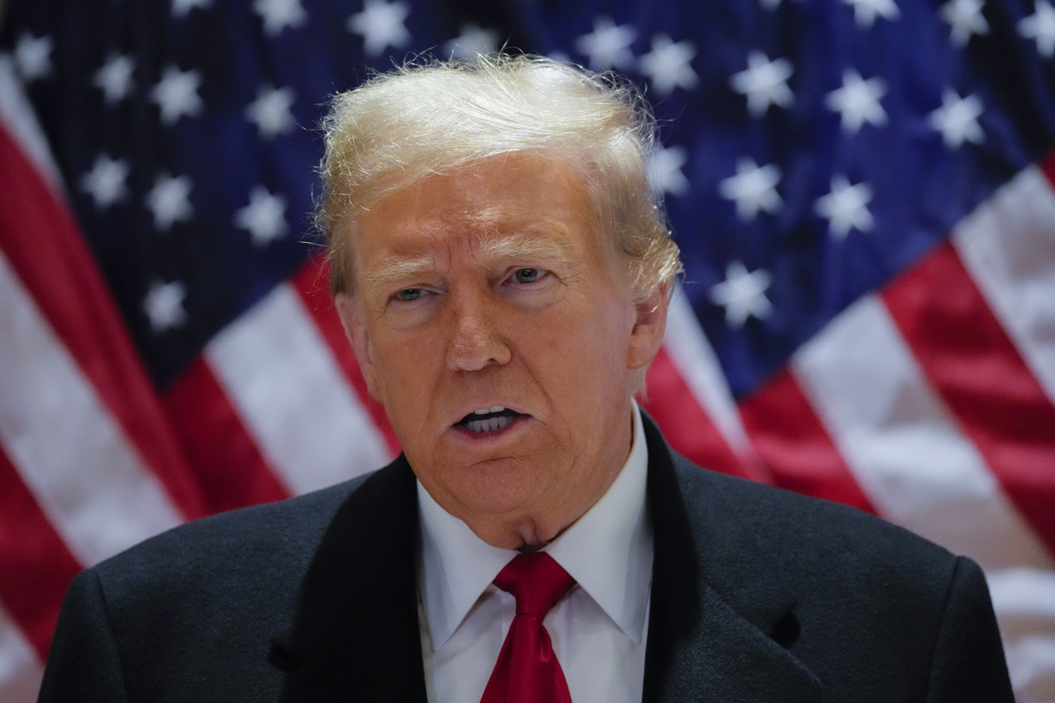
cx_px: 528
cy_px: 352
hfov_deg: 10.3
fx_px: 5859
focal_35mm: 200
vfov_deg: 6.9
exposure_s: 1/125
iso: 6400
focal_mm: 200
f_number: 5.6
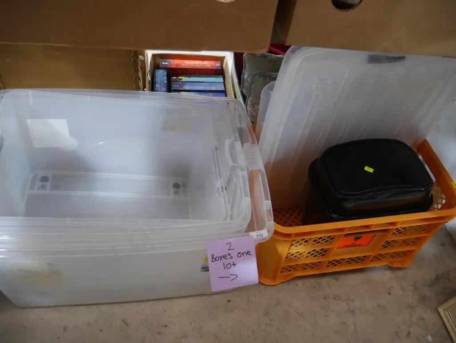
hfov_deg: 63.4
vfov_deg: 49.8
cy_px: 172
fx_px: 369
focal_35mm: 28
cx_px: 228
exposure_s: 1/60
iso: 1250
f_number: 3.5
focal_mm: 14
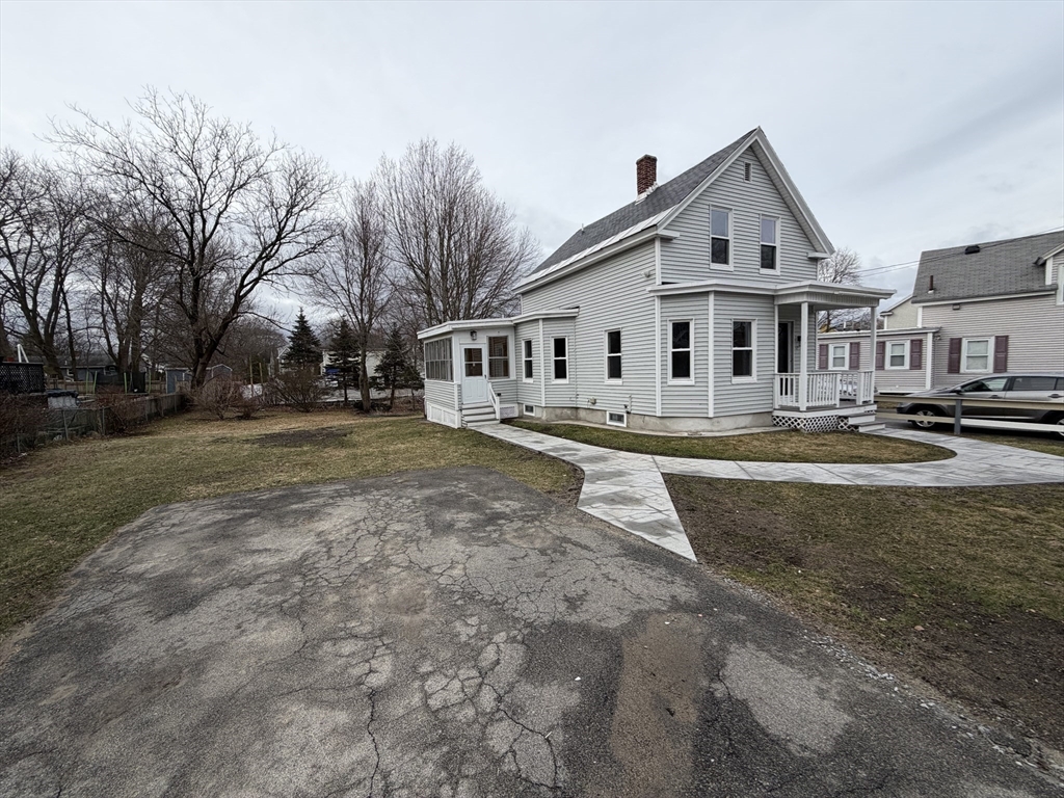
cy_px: 399
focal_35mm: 14
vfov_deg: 85.7
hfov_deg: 102.1
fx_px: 430
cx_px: 532
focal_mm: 2.22
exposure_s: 1/502
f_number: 2.2
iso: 64
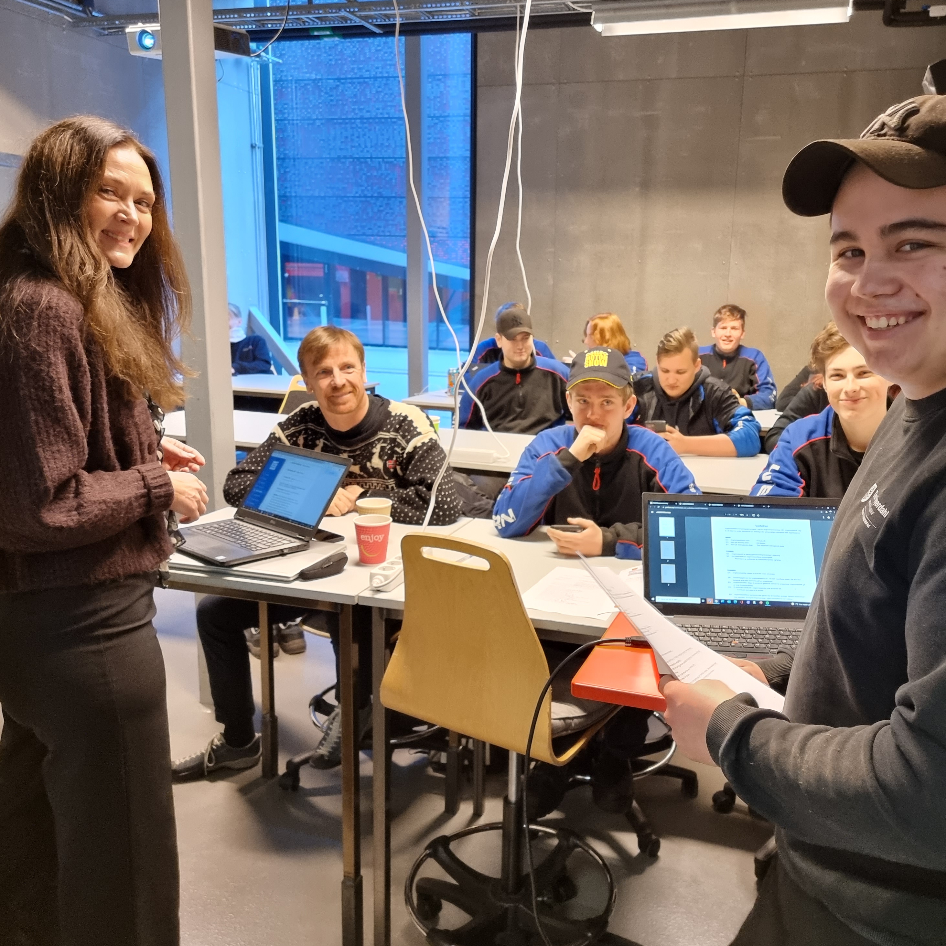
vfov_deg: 55.6
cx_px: 538
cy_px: 470
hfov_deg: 55.4
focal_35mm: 29
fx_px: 897
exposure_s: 1/50
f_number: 1.8
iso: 500
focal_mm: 6.7
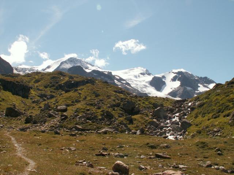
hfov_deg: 52.6
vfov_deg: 40.7
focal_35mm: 35
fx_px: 237
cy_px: 88
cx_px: 117
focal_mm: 5.86
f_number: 8
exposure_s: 1/200
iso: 50
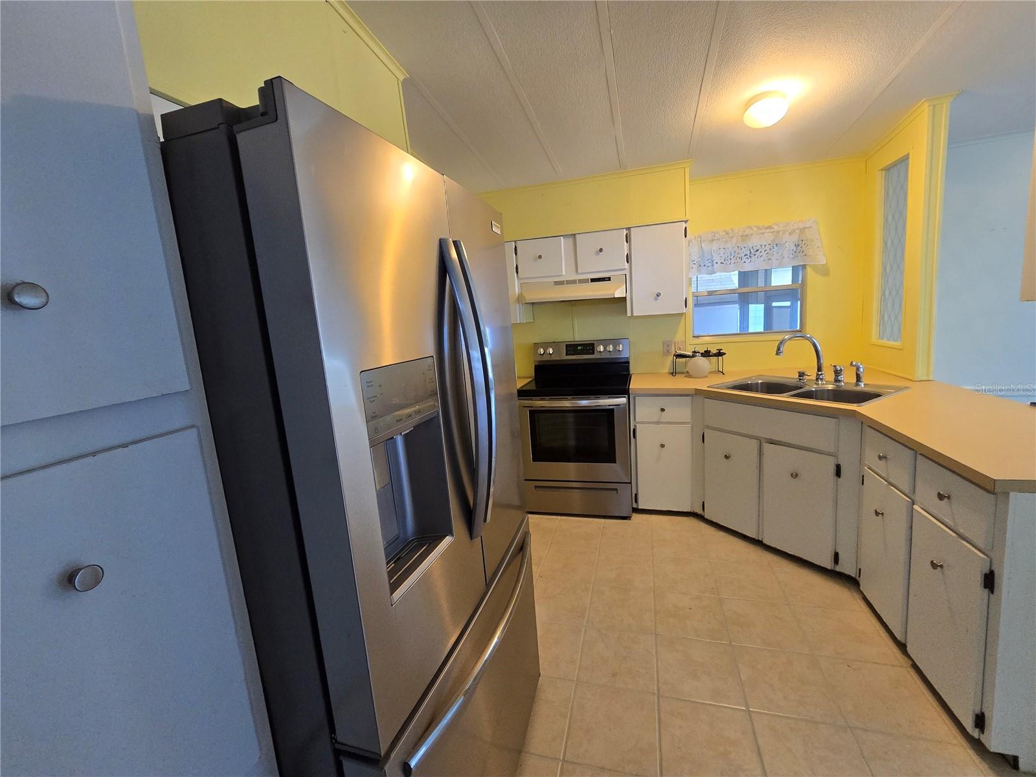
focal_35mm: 13
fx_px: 389
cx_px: 518
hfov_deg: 106.2
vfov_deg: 89.9
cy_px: 388
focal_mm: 2.2
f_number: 2.2
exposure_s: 1/60
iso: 320
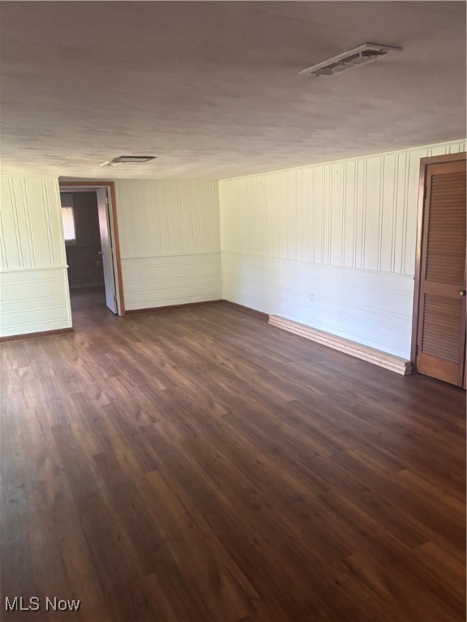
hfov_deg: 53.1
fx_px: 468
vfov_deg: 67.3
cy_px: 311
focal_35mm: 26
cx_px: 234
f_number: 1.6
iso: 400
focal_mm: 5.96
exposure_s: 1/60
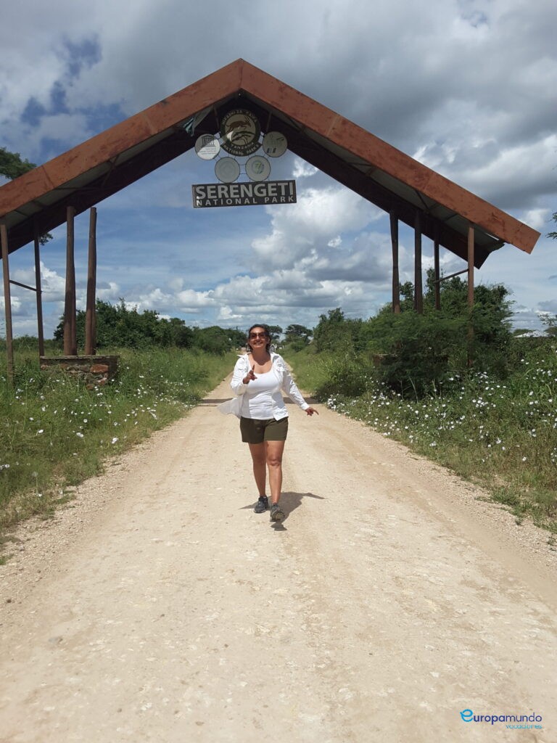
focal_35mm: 31
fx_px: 665
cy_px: 372
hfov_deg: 45.4
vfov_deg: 58.4
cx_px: 278
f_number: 1.9
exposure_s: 1/3048
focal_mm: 2.9
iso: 40
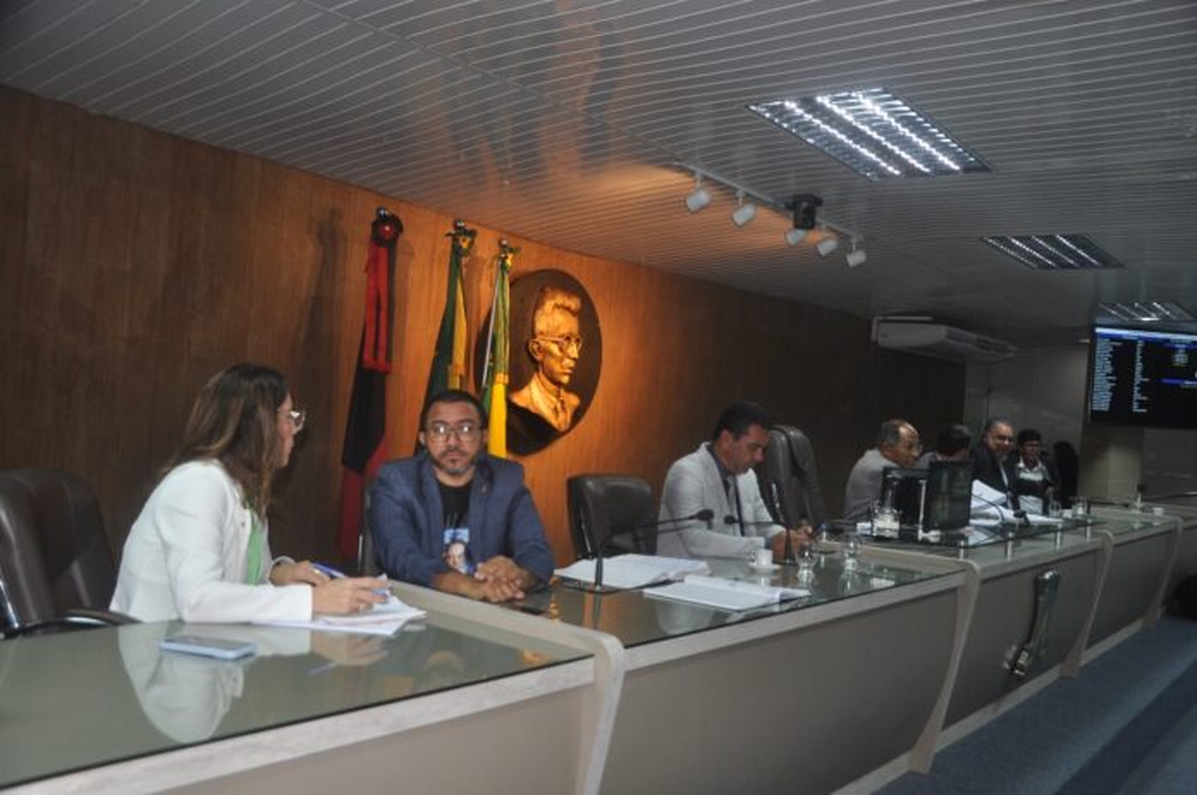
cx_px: 598
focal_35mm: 32
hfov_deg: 59.6
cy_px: 398
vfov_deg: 41.6
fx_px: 1046
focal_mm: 21
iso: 400
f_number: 3.8
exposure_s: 1/60
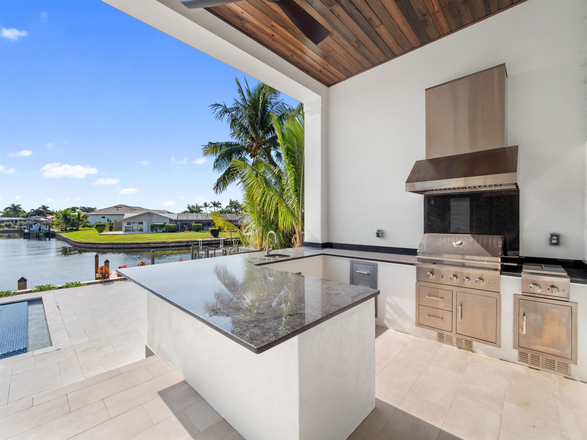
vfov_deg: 85.7
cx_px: 294
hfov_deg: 102.1
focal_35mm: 14
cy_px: 220
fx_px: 237
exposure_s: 1/500
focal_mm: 7
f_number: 7.1
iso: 200
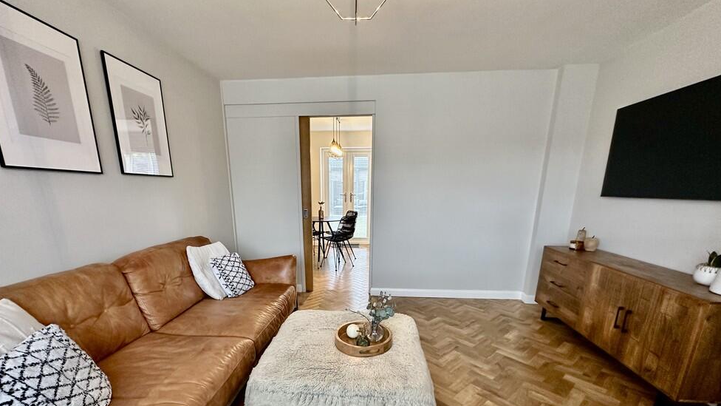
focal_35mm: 16
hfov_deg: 99.3
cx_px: 349
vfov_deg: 65.3
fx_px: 306
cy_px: 271
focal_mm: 2.22
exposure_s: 1/50
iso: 250
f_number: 2.2
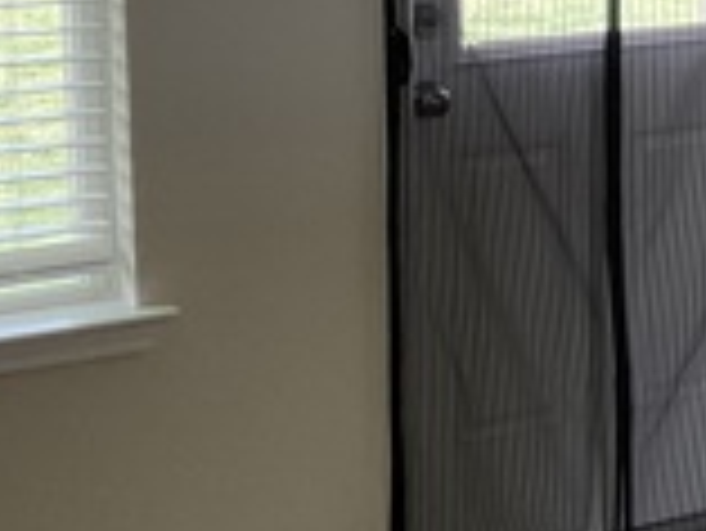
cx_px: 1030
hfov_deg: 15.5
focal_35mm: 118
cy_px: -27
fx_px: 2408
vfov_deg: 12.4
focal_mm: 3
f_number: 1.8
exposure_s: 1/122
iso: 64
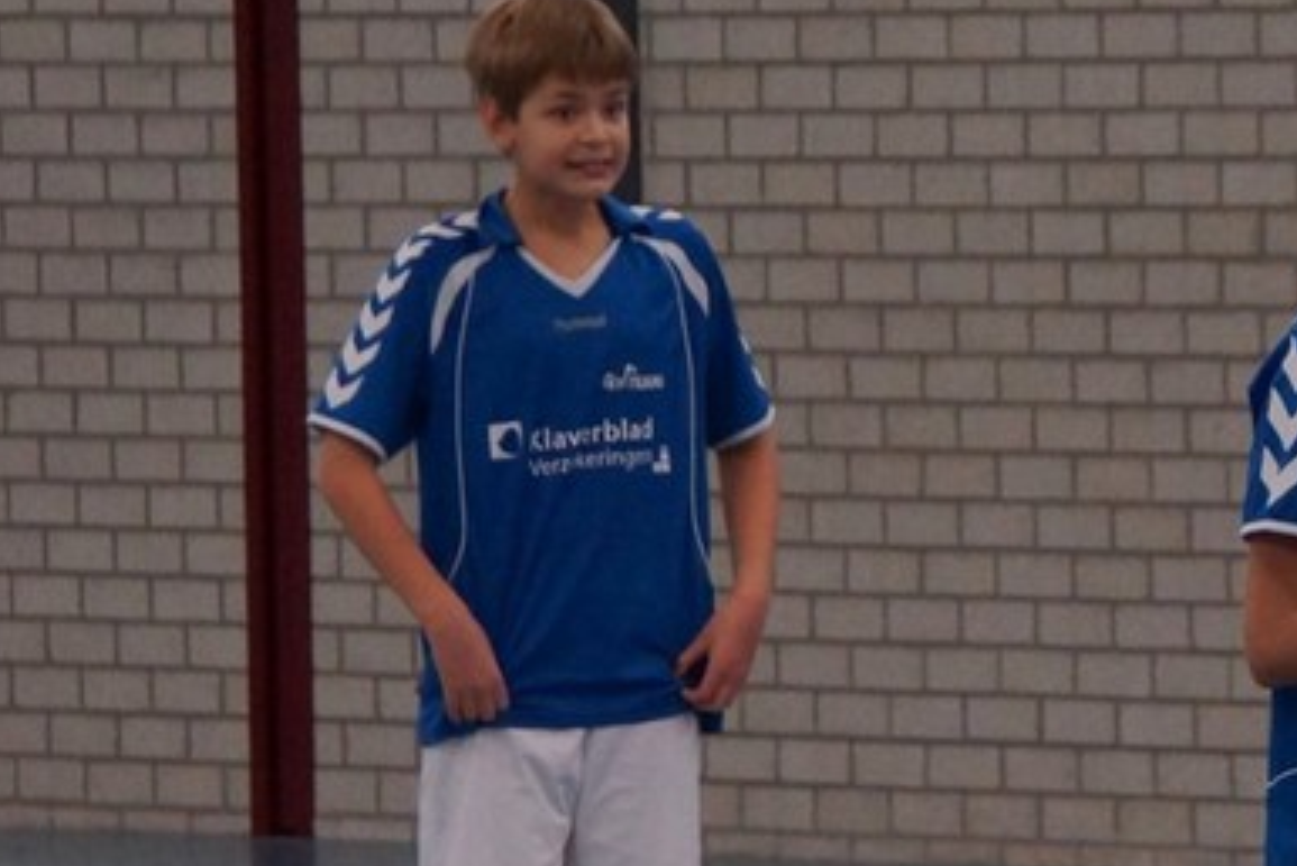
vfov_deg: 3.8
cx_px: 1546
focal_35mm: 359
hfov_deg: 5.7
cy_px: 859
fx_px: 12938
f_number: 5.6
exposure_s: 1/160
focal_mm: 90
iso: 1000
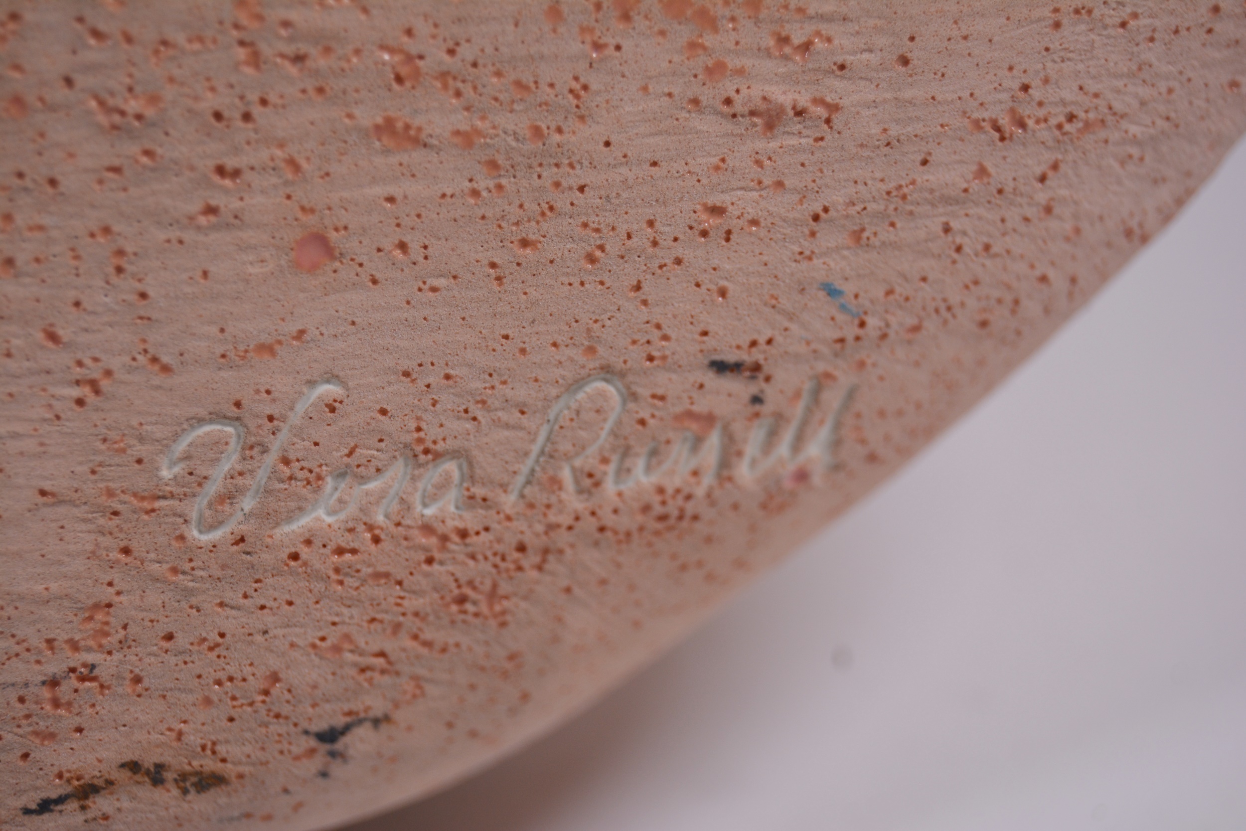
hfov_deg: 24.6
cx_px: 623
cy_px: 416
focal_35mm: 82
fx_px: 2855
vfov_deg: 16.6
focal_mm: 55
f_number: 5.6
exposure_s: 1/125
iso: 220
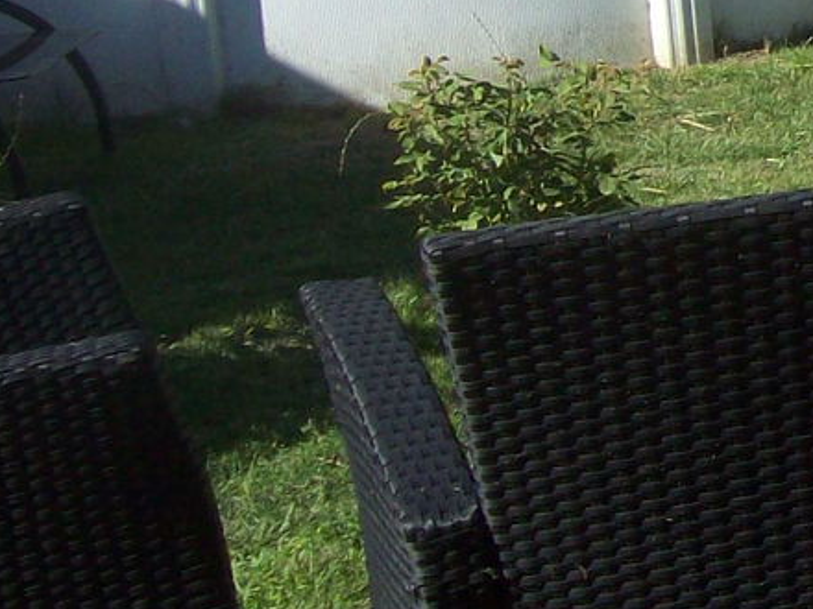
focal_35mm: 131
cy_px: -257
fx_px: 3077
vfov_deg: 11.0
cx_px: 1384
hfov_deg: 13.7
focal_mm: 6
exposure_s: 1/410
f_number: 4.8
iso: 80
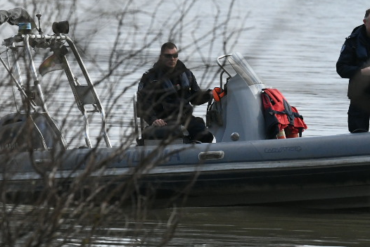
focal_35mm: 539
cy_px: 131
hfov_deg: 3.8
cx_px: 355
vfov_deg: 2.6
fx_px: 5541
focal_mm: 175
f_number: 5
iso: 2500
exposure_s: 1/8000
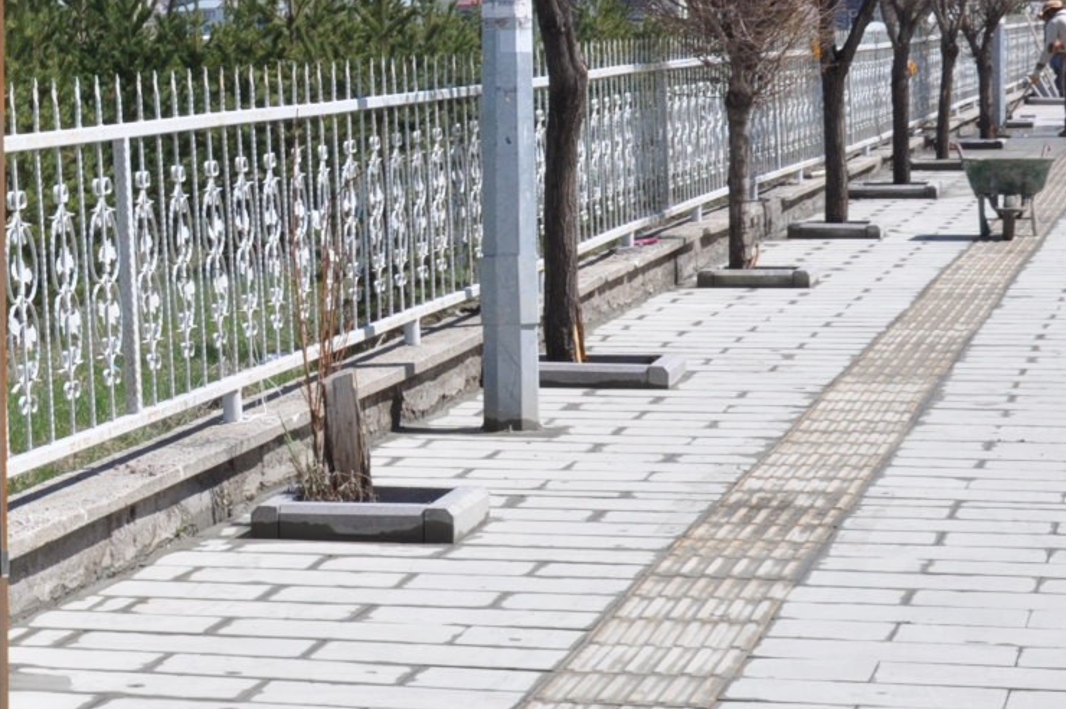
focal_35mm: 139
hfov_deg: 14.4
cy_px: 307
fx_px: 4112
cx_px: -134
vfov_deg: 9.8
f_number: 10
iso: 320
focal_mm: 32
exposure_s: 1/400
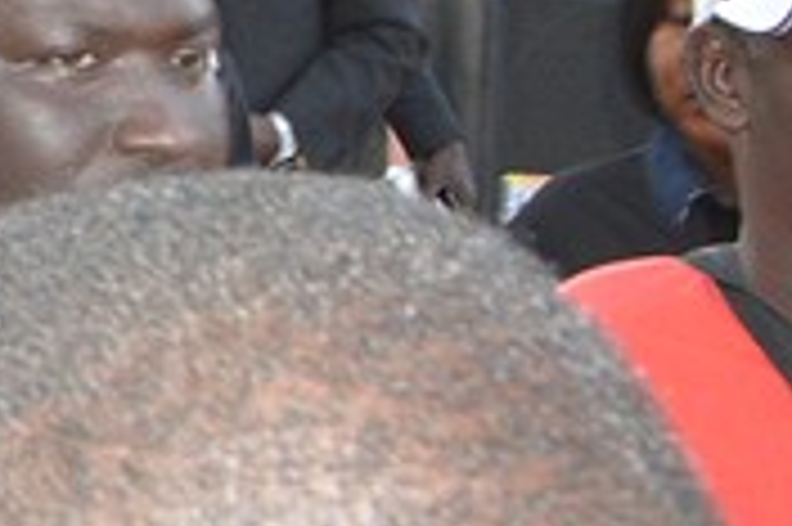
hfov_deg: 11.7
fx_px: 3033
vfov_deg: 9.4
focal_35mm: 138
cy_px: -427
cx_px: -1206
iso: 800
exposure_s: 1/60
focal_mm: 18
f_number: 10
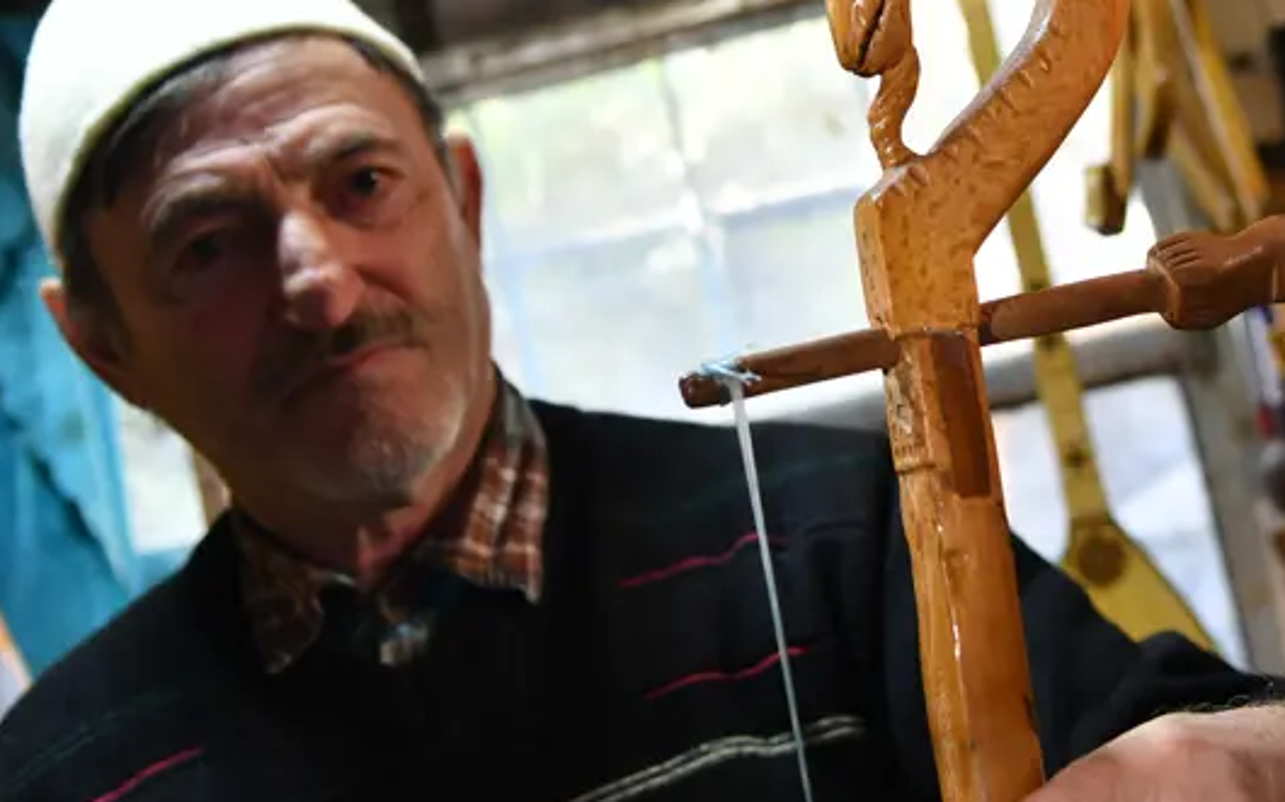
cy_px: 181
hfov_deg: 30.9
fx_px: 2311
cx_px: 846
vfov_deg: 19.5
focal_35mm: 66
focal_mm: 26
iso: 640
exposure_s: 1/125
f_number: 2.8
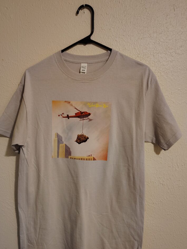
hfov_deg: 51.4
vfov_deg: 65.2
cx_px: 84
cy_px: 131
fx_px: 194
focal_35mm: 27
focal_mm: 5.56
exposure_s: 1/30
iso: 1719
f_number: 1.8
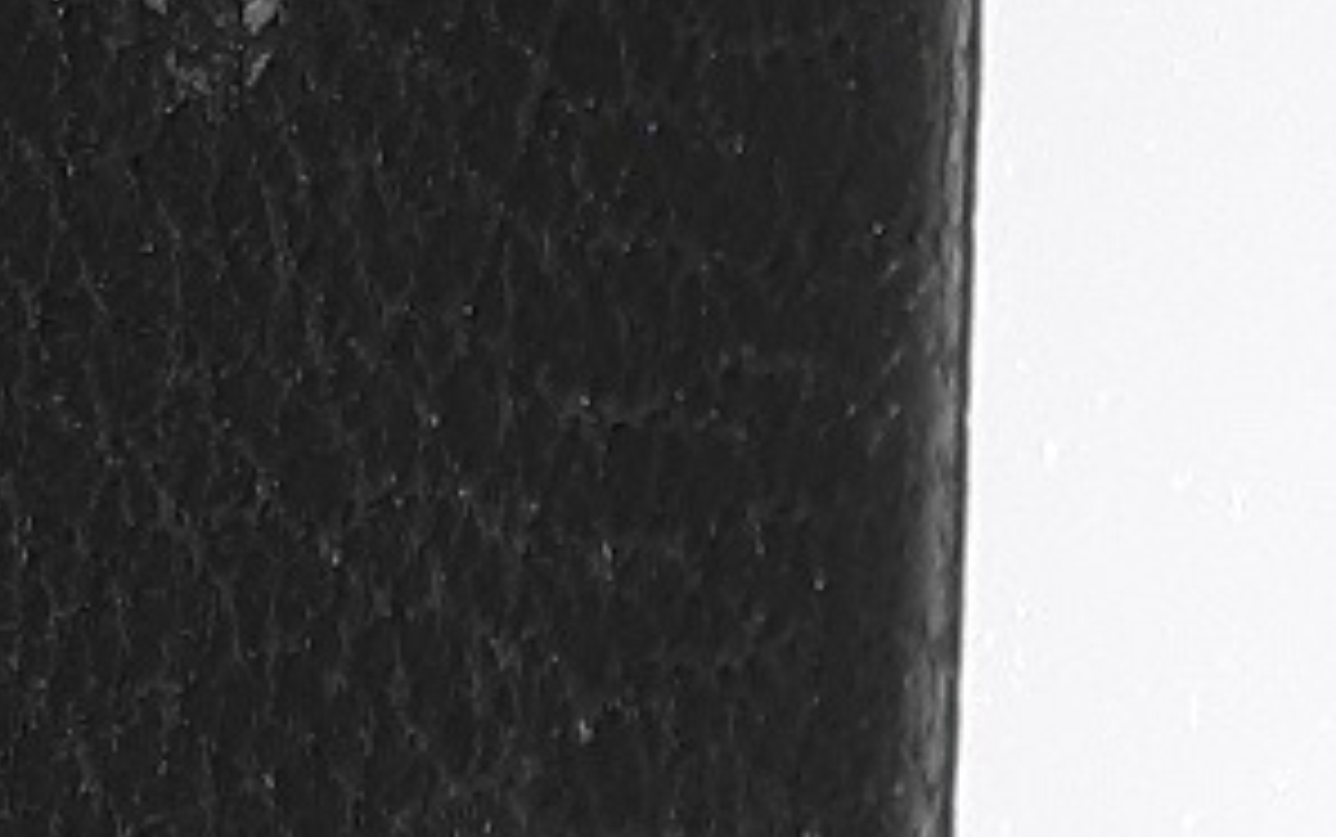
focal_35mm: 206
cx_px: -531
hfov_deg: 9.9
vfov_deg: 6.3
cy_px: 1372
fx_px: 7505
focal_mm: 3.7
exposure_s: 1/124
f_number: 1.7
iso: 40
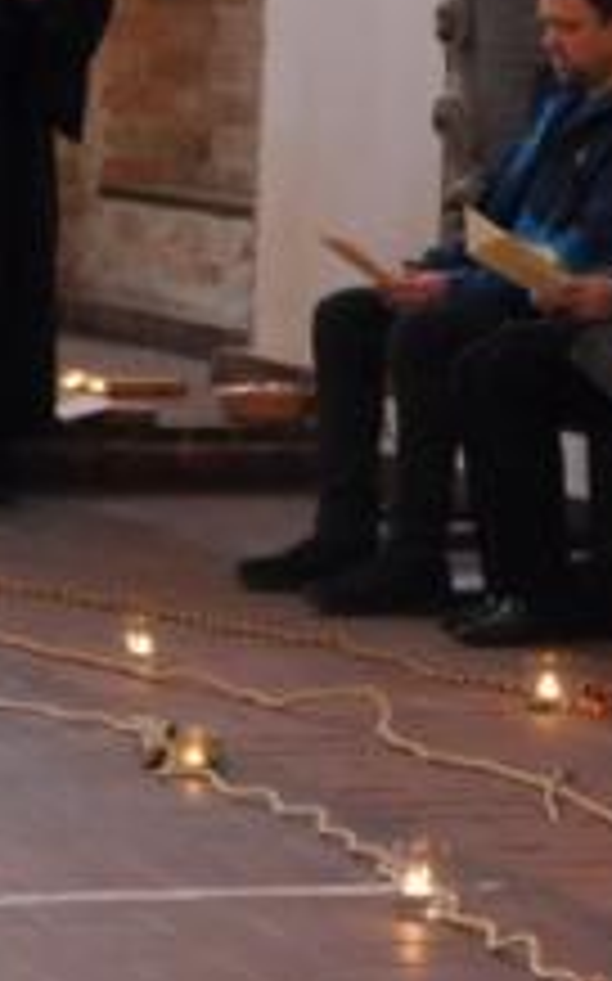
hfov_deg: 6.8
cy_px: 72
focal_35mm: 193
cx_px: 32
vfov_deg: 10.8
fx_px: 5157
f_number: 5
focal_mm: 31
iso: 3200
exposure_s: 1/50
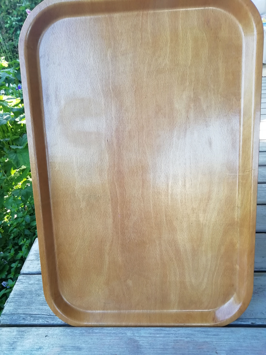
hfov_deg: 53.1
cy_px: 178
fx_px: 266
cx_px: 133
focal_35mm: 26
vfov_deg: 67.3
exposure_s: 1/60
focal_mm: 3.21
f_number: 2.2
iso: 64
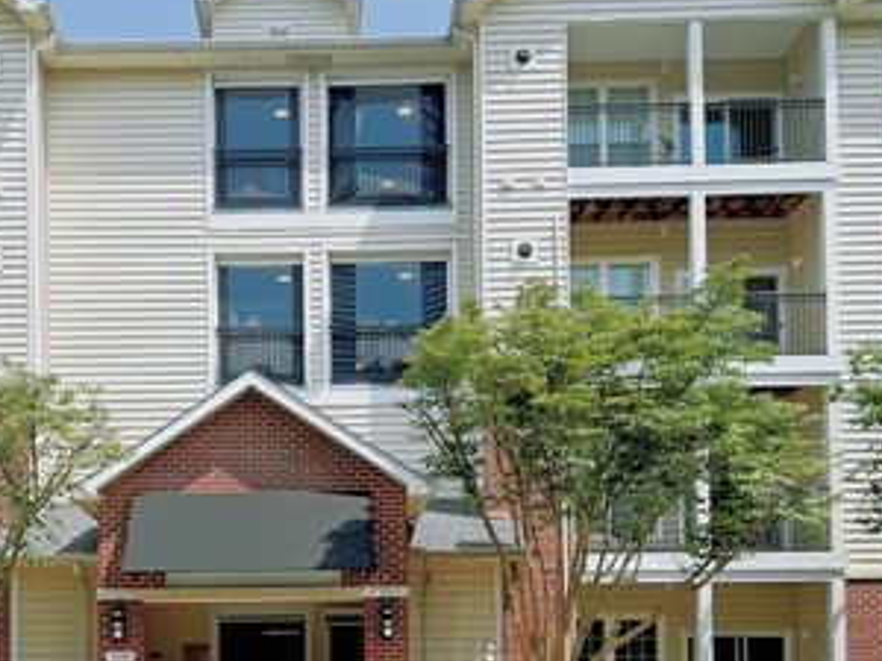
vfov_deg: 34.6
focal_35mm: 41
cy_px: 473
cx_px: 262
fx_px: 1045
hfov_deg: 44.8
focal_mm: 6.76
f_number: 1.78
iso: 80
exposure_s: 1/4167
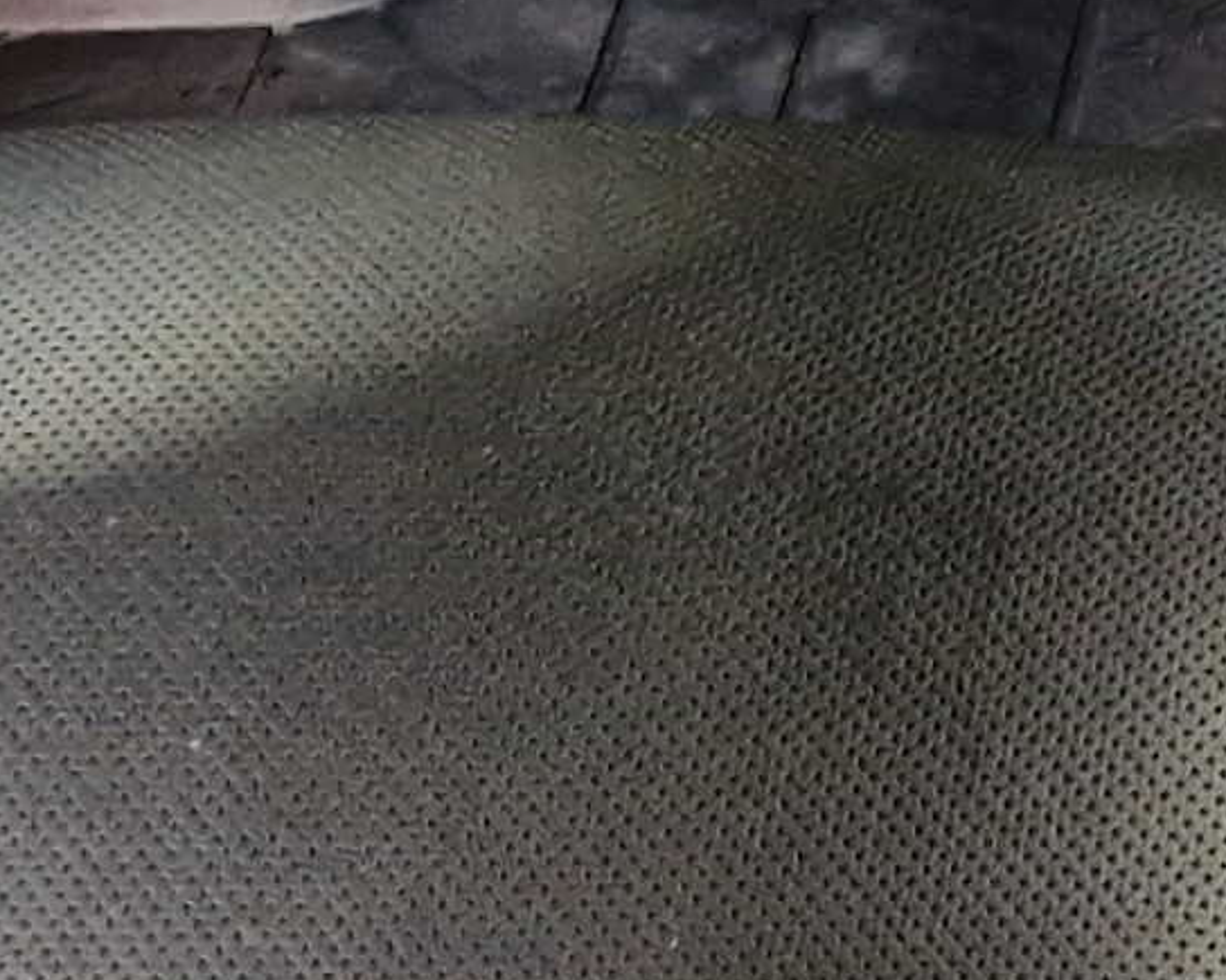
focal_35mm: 165
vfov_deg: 8.9
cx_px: 2393
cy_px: -910
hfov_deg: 10.8
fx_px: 5986
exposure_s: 1/100
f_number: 1.8
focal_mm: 5.4
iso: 640
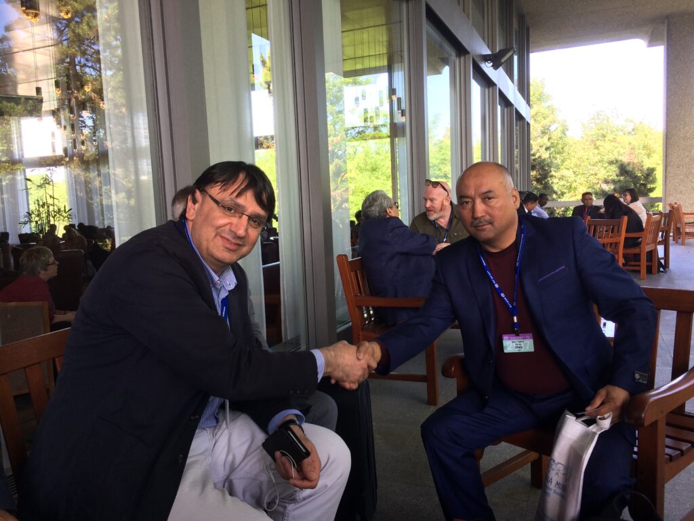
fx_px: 581
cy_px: 260
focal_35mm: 29
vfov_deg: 48.2
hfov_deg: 61.7
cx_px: 347
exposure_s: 1/100
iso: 50
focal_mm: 4.15
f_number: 2.2
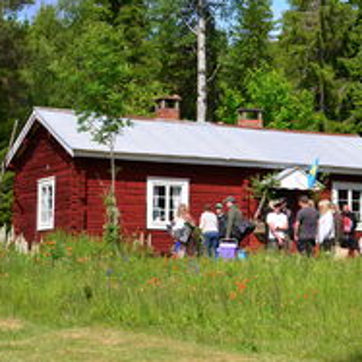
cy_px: 221
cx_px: 241
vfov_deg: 16.6
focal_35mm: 105
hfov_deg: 16.5
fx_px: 1242
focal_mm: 58
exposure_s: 1/400
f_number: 5
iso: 100
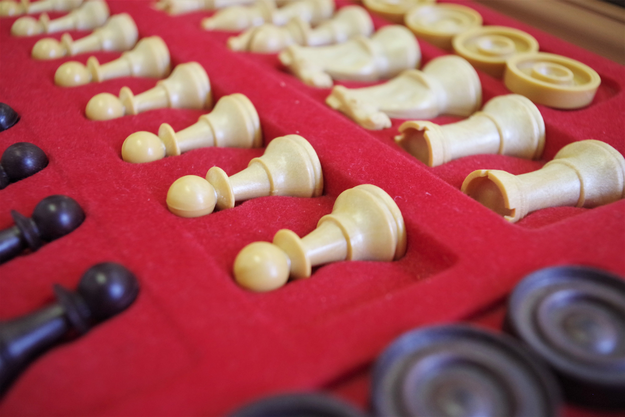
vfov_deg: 38.9
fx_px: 590
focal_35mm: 34
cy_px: 208
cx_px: 312
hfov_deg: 55.8
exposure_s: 1/60
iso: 1600
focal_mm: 23.13
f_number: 4
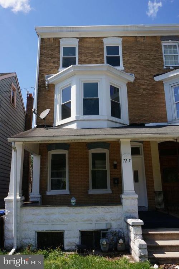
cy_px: 134
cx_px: 90
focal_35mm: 33
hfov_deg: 39.9
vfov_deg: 57.3
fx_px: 247
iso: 200
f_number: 14
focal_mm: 22
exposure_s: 1/160
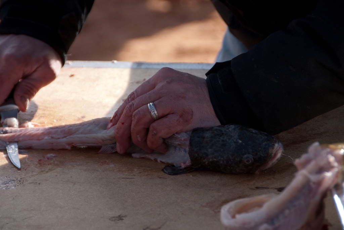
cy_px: 115
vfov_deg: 5.4
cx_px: 172
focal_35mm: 255
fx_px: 2439
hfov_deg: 8.1
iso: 200
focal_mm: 170
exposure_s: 1/400
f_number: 5.6
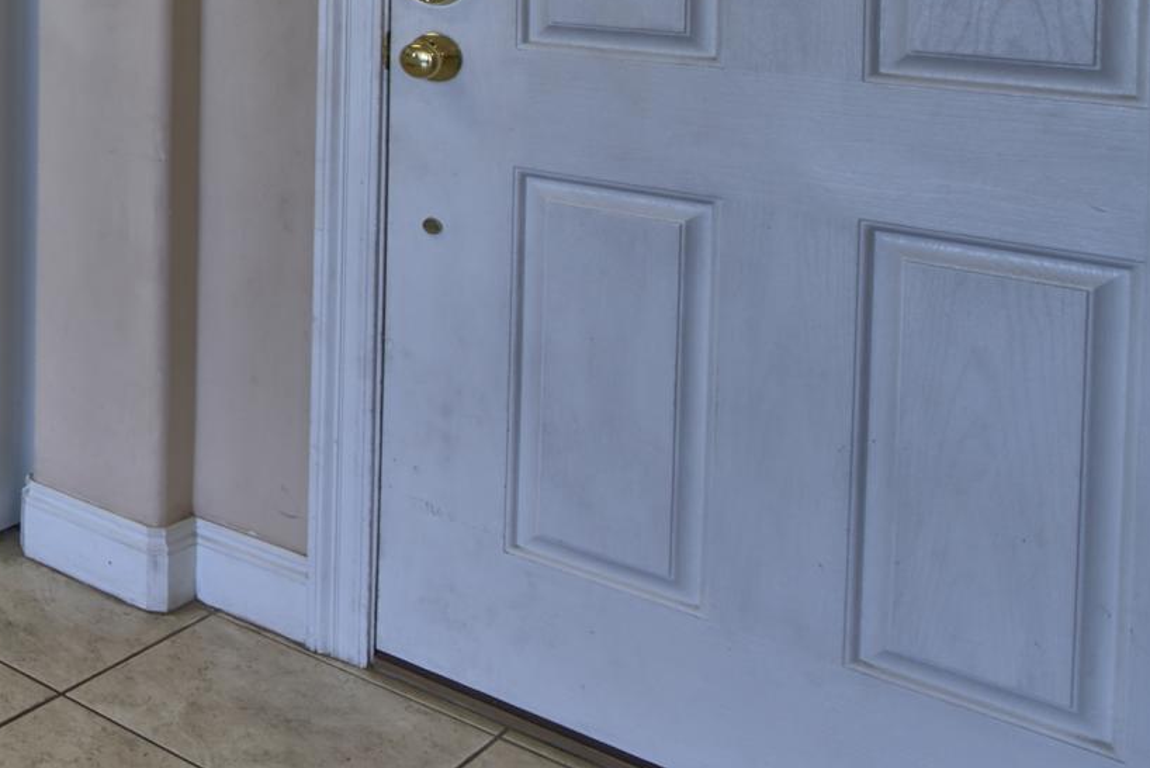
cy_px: -118
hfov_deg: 28.3
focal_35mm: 44
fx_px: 1406
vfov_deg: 27.4
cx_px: -590
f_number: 16
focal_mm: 12
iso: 200
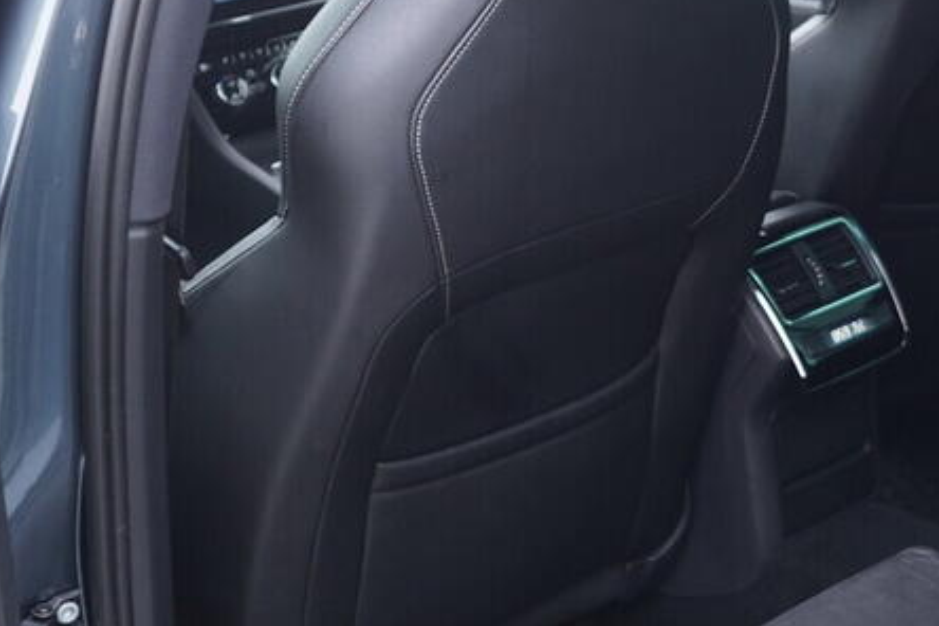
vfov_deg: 16.4
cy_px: 253
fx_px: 2165
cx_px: 778
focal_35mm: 83
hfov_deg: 24.0
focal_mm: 24
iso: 500
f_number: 2.8
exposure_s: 1/40
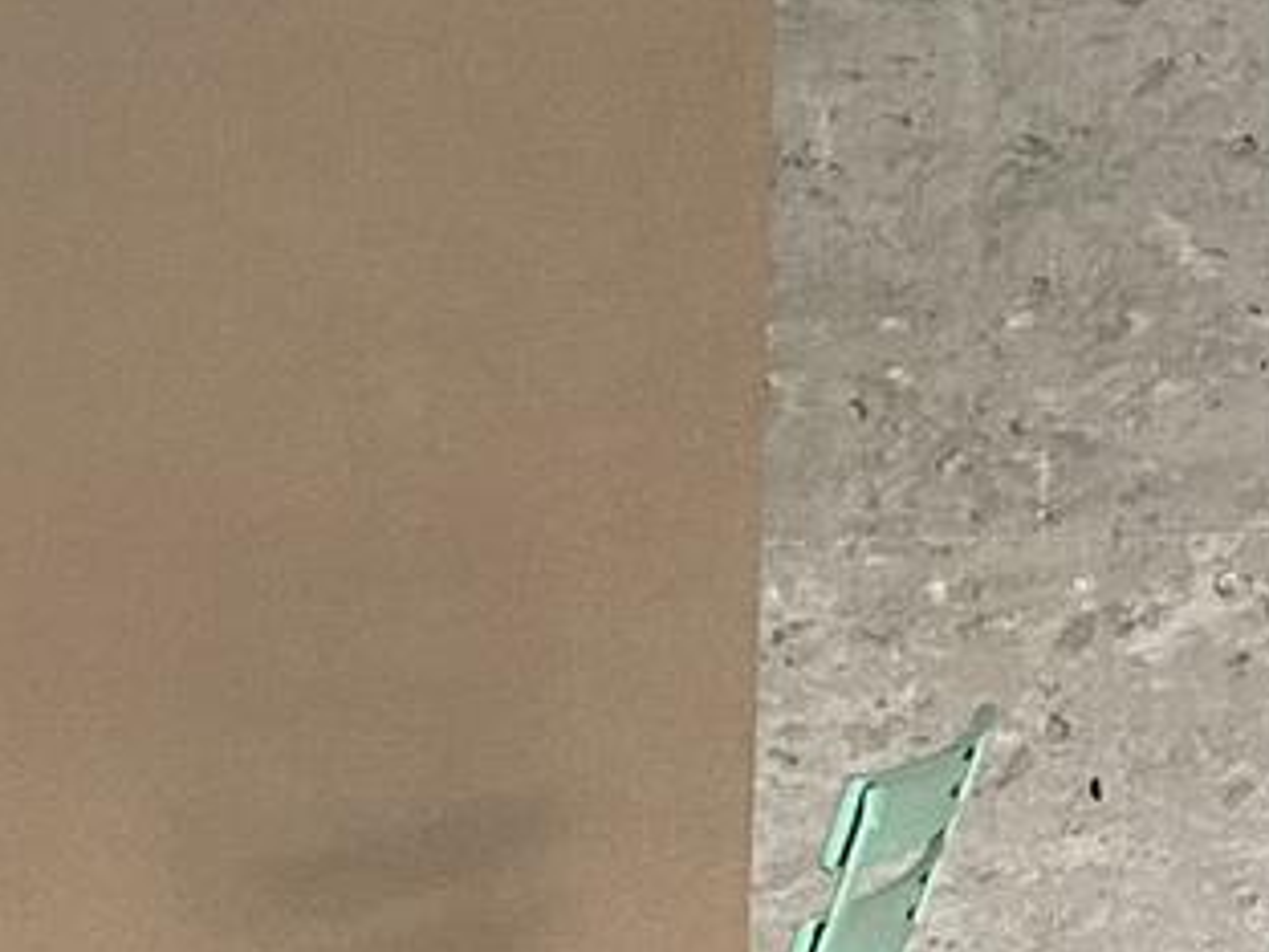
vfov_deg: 11.8
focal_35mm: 125
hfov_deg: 12.9
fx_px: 4582
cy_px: 681
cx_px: -1546
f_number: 1.8
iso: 500
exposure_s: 1/40
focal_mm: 4.25
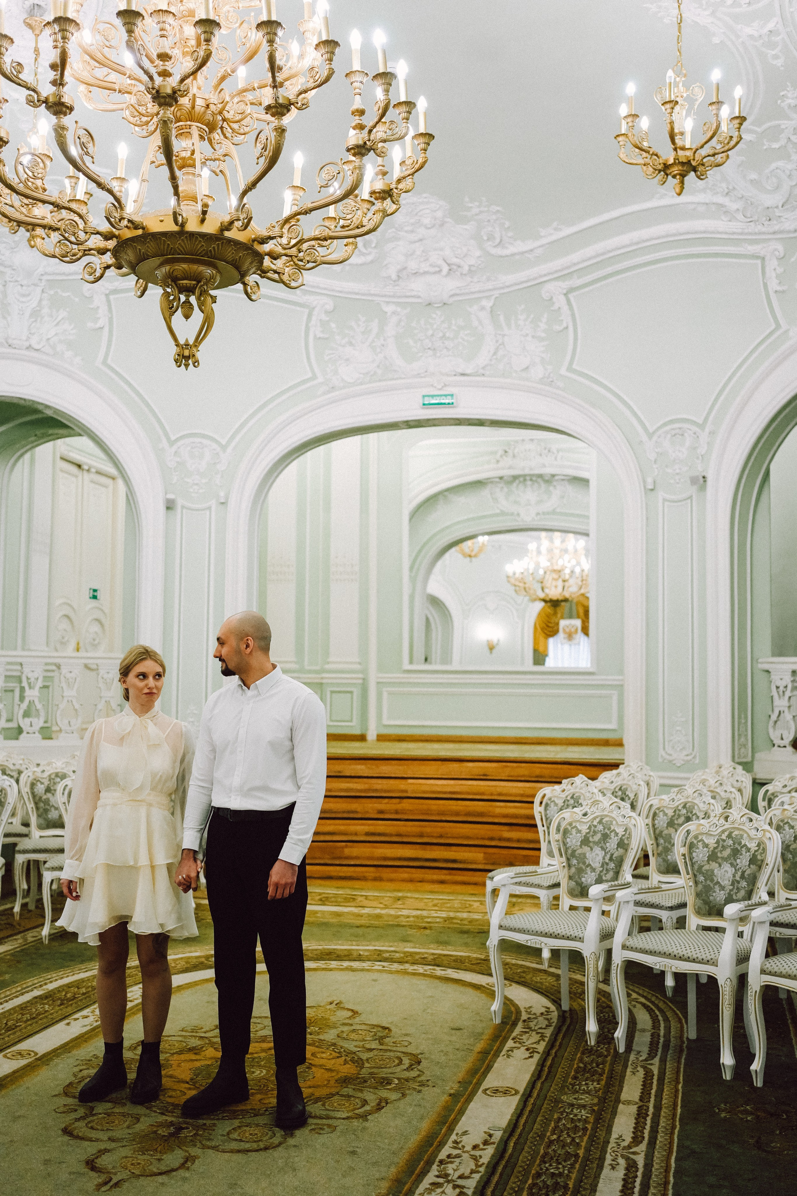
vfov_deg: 54.4
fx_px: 1162
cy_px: 598
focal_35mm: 35
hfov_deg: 37.9
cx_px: 398
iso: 3200
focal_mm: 35
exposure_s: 1/800
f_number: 2.5
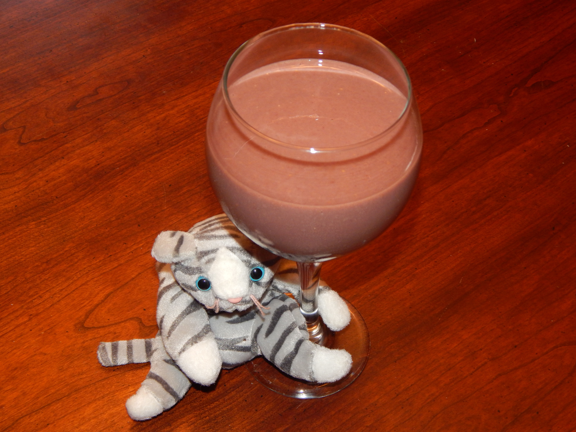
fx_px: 915
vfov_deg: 26.6
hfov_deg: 34.9
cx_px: 288
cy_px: 216
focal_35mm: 55
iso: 200
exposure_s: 1/30
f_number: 3.8
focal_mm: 9.7
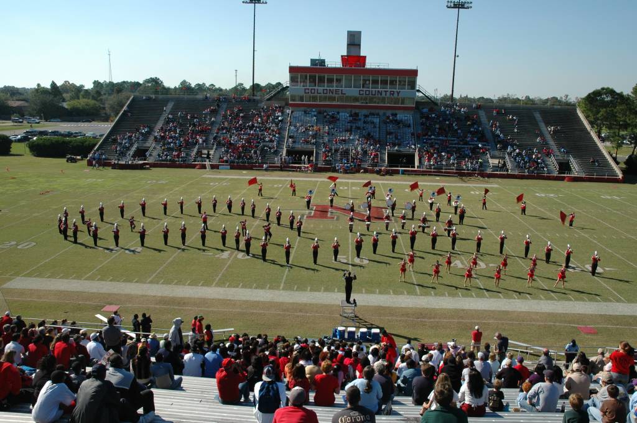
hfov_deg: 57.3
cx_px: 318
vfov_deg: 39.9
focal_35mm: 33
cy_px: 212
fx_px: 583
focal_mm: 22
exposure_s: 1/320
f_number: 9
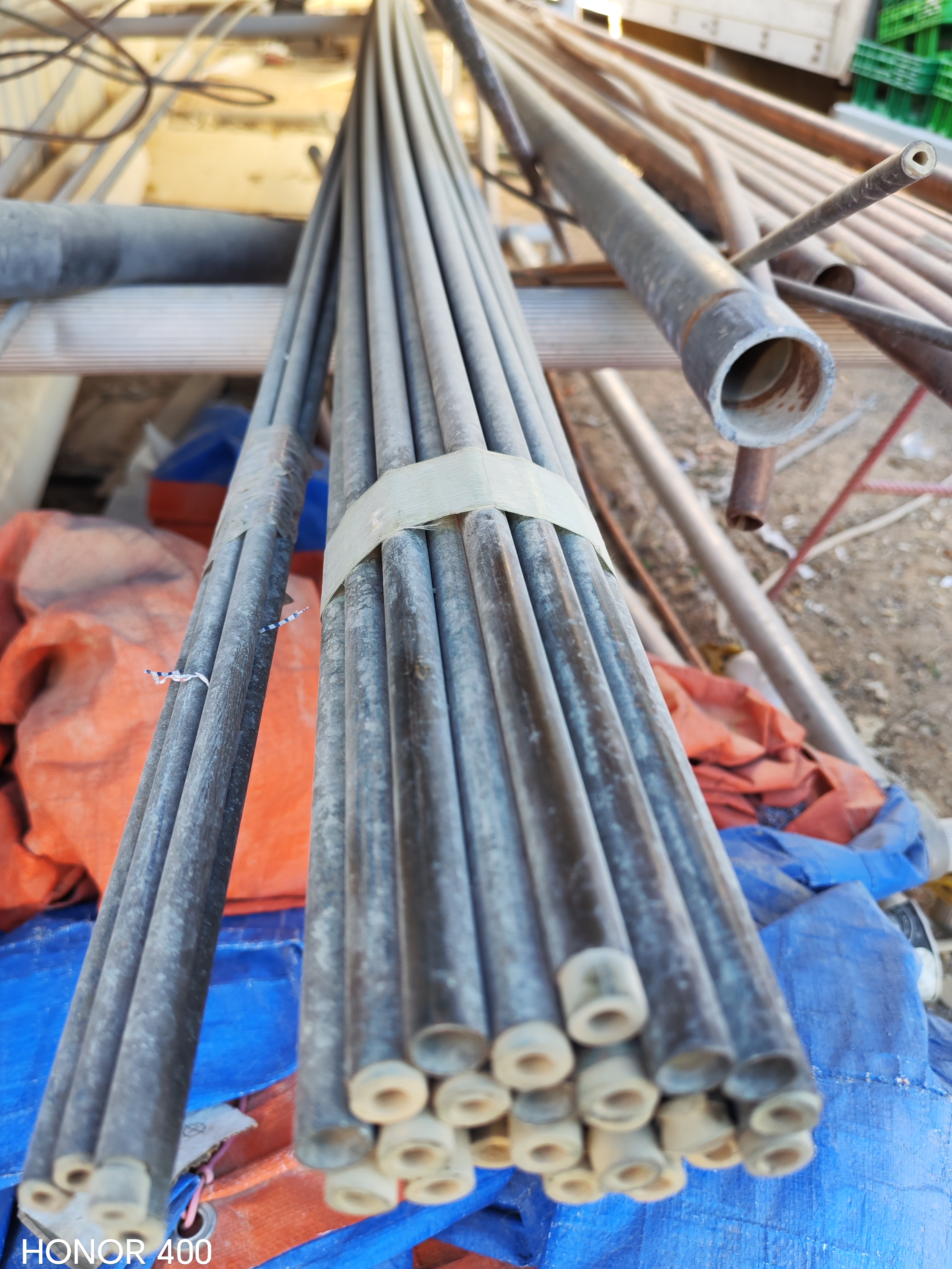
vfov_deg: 63.4
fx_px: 1027
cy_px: 646
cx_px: 467
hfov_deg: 49.7
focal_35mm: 28
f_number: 1.9
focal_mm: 6.12
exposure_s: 1/100
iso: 125
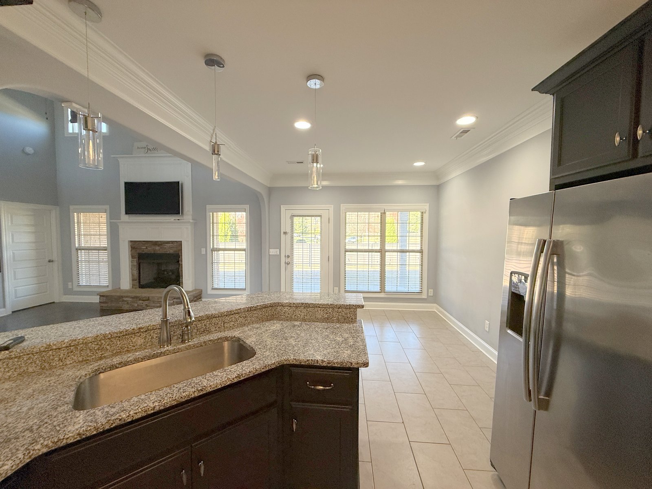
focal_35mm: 14
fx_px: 264
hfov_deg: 102.1
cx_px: 326
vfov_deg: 85.7
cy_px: 244
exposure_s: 1/120
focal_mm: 2.22
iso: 125
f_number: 2.2
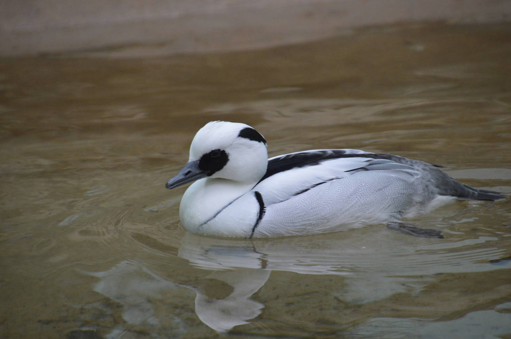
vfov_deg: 3.0
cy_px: 170
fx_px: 6382
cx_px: 256
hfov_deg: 4.6
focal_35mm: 450
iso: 1600
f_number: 6.3
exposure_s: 1/500
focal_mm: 300
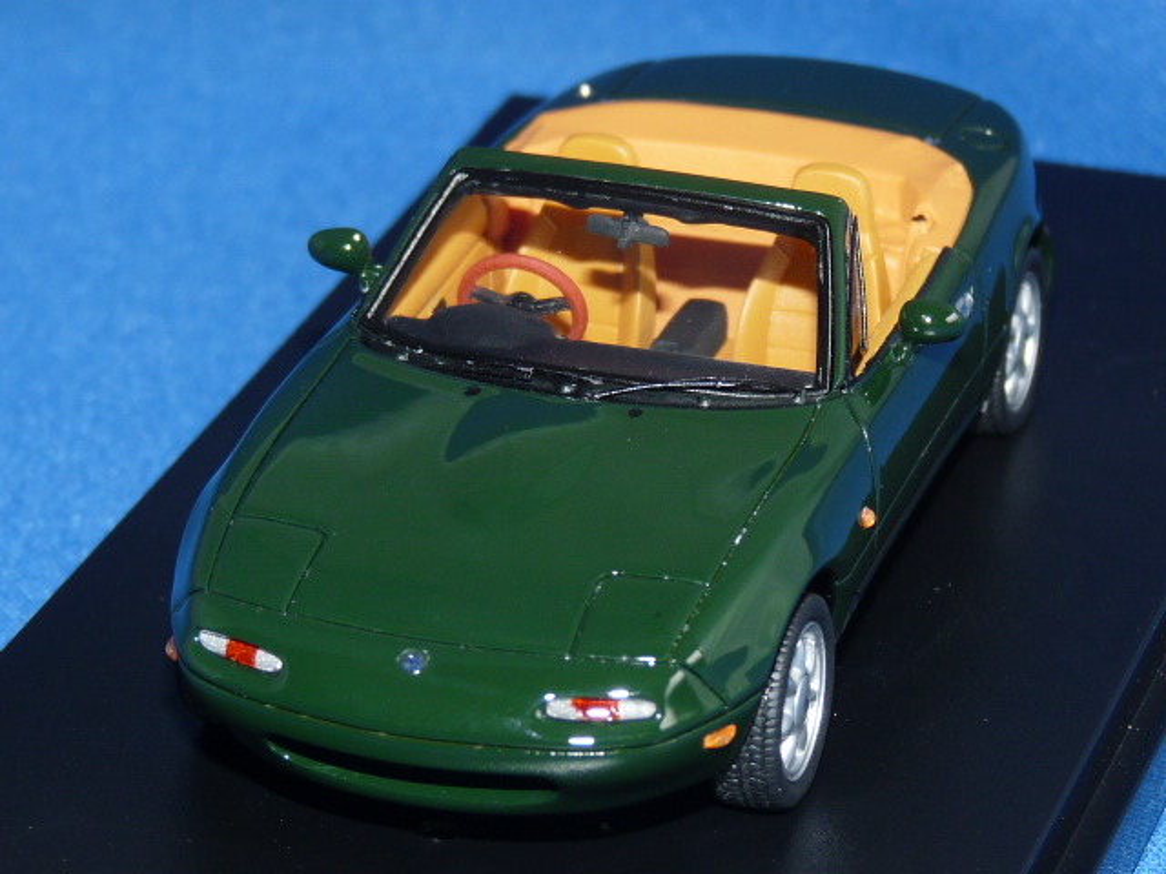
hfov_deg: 12.7
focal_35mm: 155
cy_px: 437
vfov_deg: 9.6
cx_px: 583
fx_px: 5221
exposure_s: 1/40
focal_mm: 15.5
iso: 100
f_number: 3.4
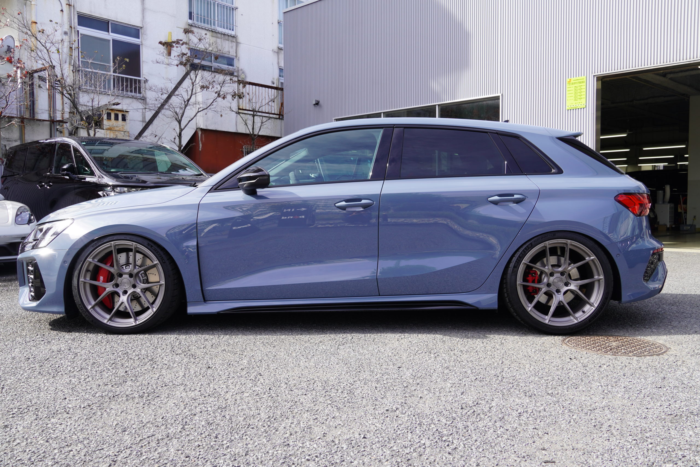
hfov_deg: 57.2
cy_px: 234
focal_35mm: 33
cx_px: 350
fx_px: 642
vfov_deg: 40.0
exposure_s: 1/100
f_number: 7.1
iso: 100
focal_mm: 22
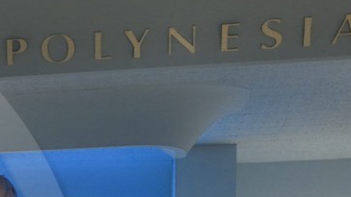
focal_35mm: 129
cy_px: 347
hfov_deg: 14.4
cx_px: -308
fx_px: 1201
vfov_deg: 9.0
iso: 1600
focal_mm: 28
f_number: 3.2
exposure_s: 1/40
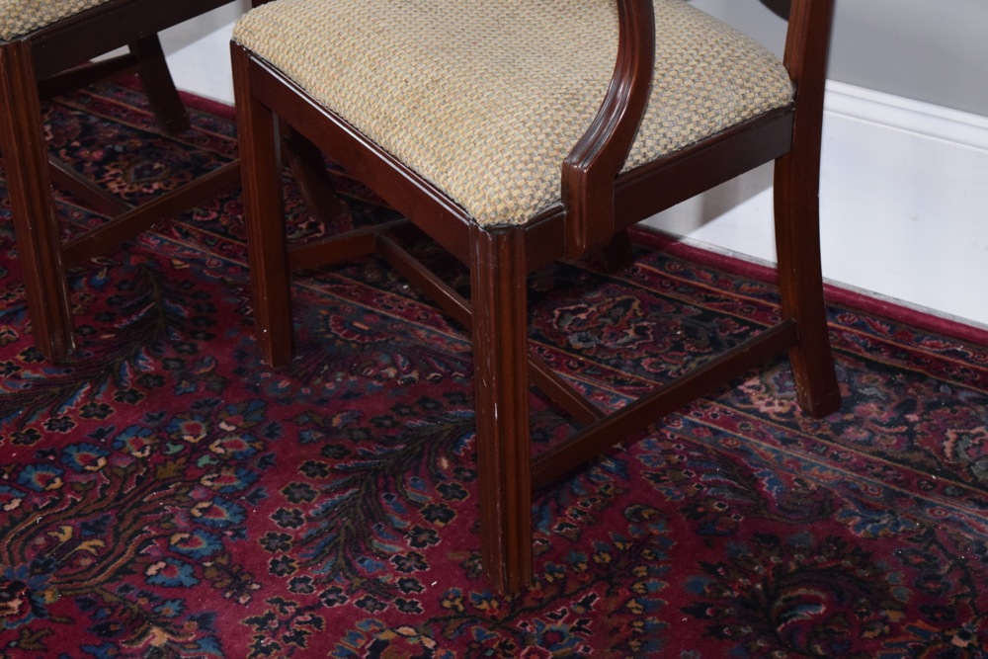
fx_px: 1976
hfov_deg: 28.1
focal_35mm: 72
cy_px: 330
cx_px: 494
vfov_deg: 18.9
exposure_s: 1/60
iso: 3200
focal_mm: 48
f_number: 5.3
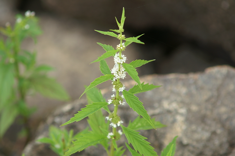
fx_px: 2054
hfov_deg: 6.5
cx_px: 118
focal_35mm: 315
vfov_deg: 4.4
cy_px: 78
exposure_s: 1/160
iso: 100
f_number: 6.3
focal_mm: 210
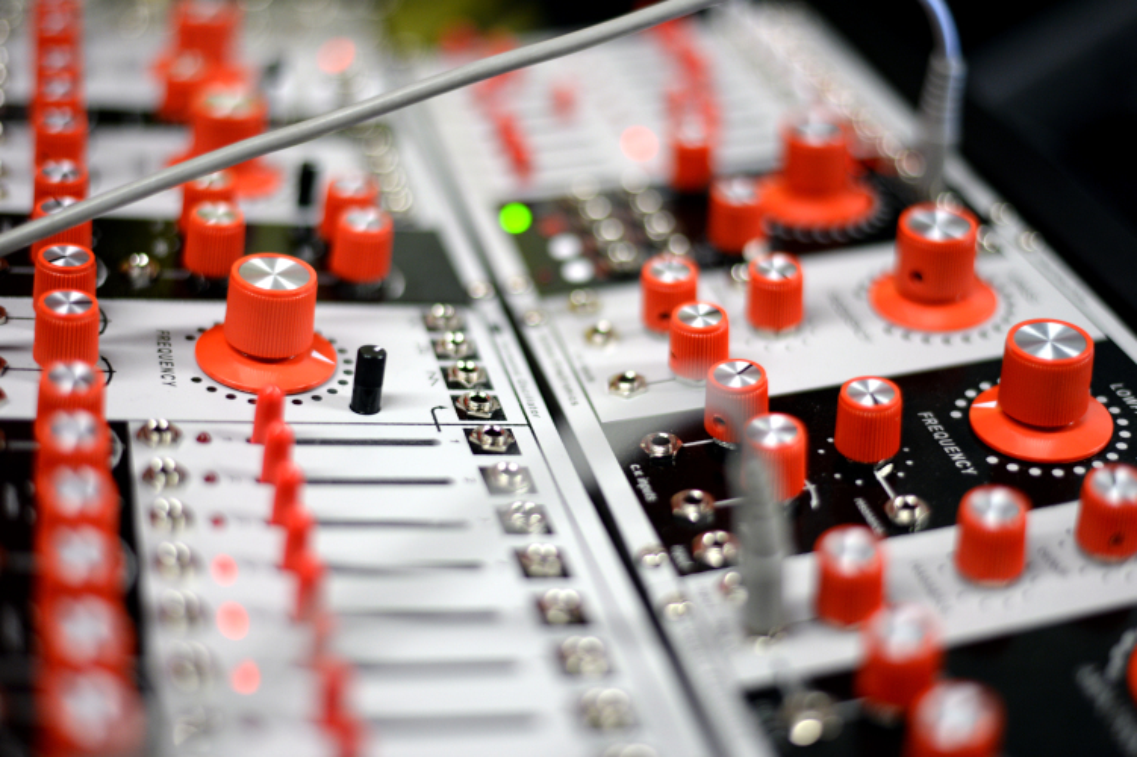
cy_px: 378
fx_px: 1578
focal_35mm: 50
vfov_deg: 27.0
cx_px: 568
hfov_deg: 39.6
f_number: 1.8
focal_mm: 50
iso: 800
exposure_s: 1/125
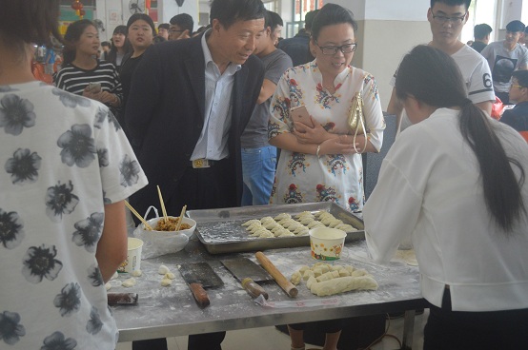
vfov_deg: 34.1
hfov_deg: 49.6
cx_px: 264
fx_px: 571
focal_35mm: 39
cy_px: 175
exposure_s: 1/60
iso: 1250
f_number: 4.2
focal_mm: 26
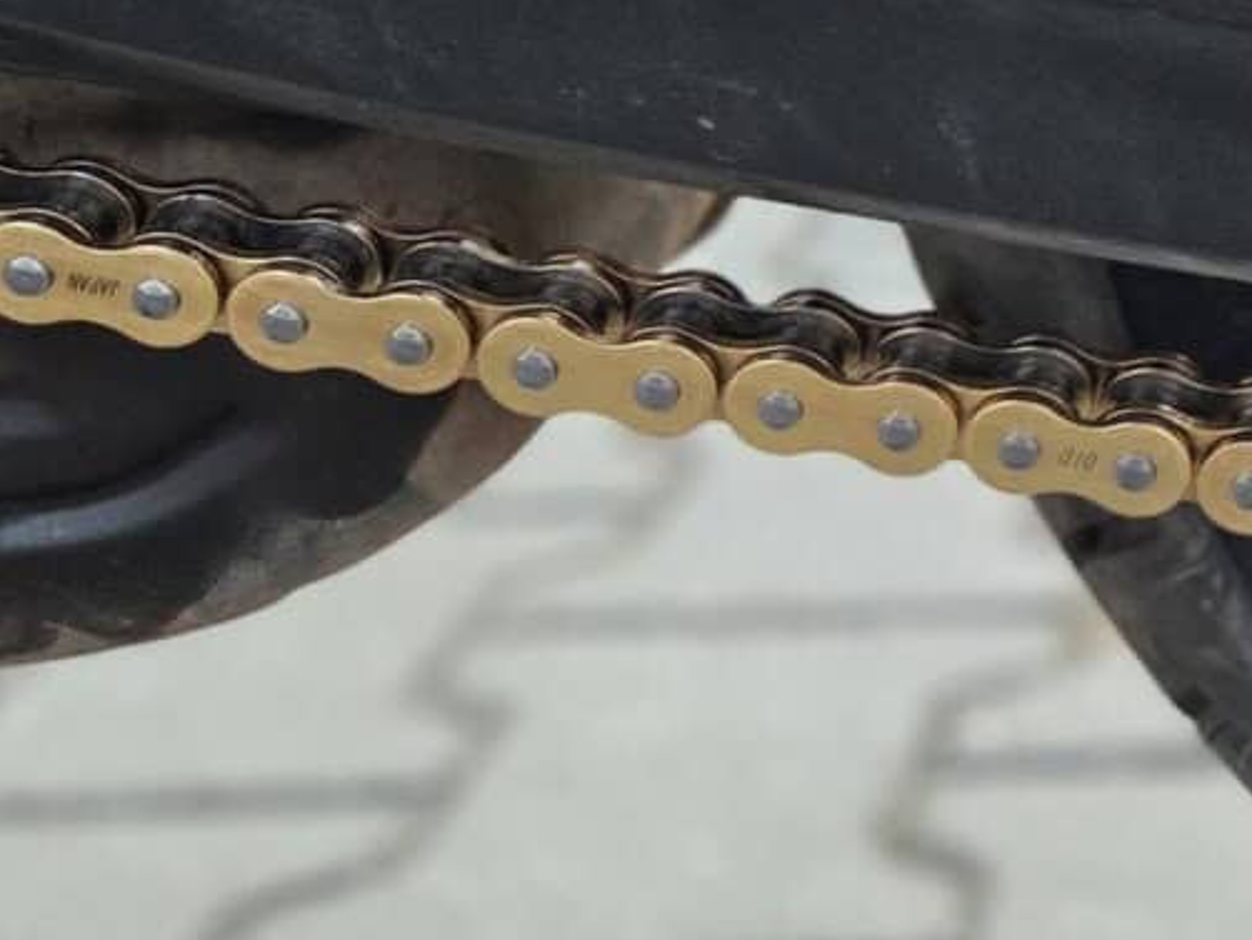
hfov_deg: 18.1
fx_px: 3401
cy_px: -100
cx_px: 1997
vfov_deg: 15.3
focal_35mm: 94
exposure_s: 1/100
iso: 250
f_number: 1.8
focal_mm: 5.4
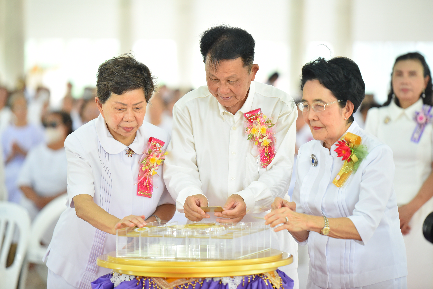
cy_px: 144
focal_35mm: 175
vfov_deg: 7.9
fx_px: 2106
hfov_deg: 11.7
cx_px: 216
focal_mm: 175
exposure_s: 1/320
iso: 2000
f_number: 2.8
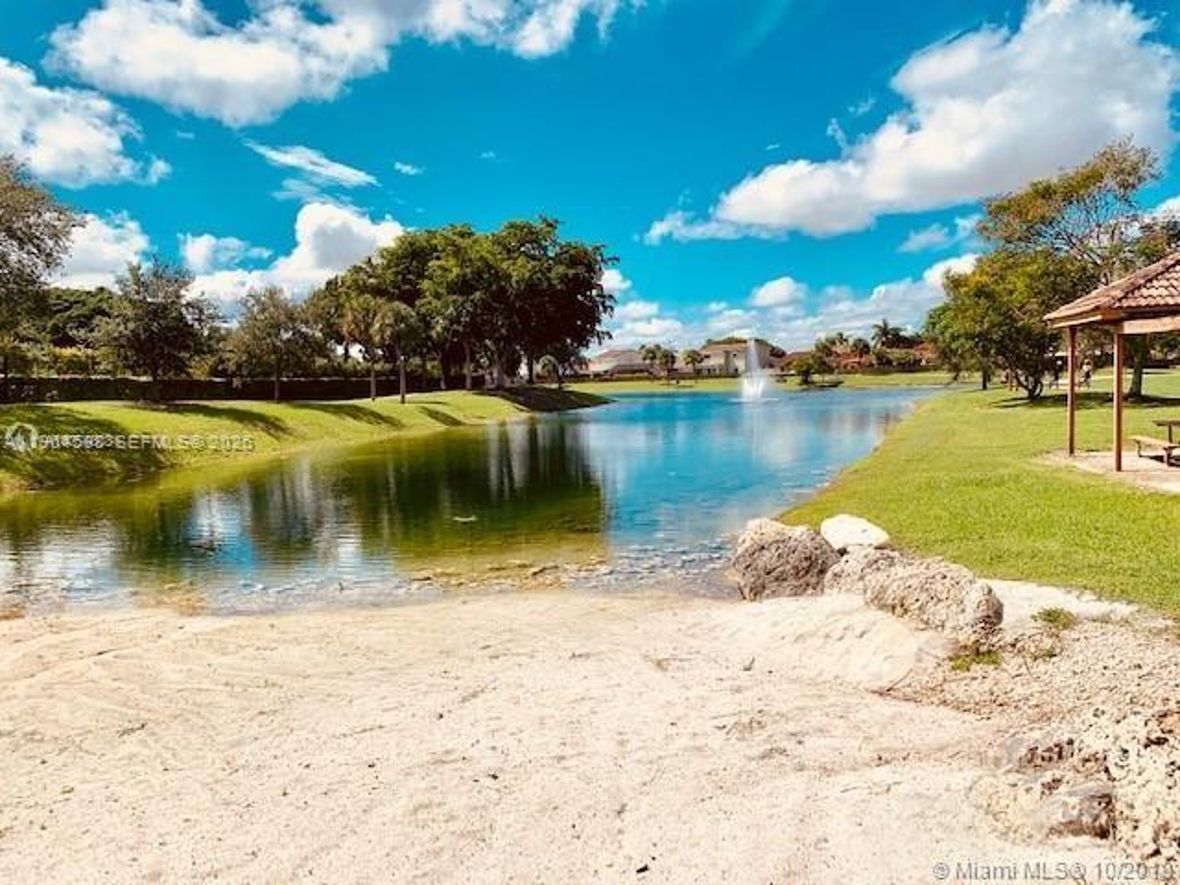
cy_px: 442
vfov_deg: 53.1
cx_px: 590
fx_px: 886
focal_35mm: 26
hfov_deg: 67.3
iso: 25
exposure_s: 1/4902
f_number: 1.8
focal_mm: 4.25
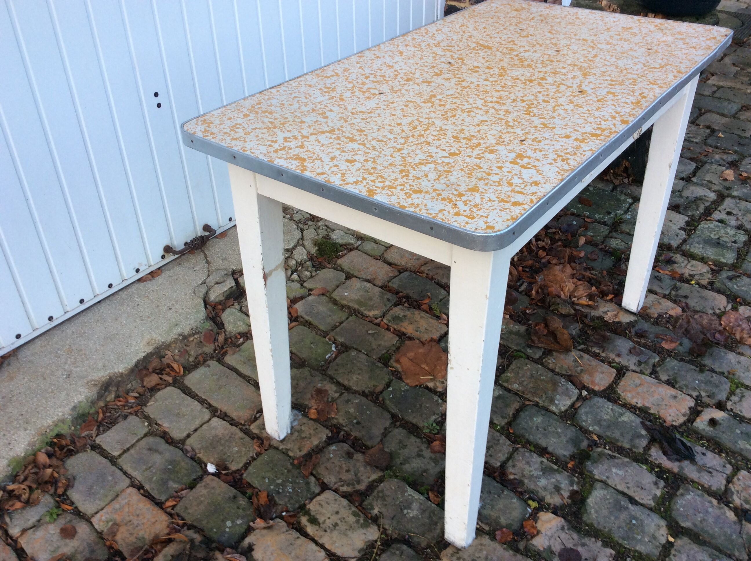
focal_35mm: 32
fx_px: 693
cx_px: 376
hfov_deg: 56.9
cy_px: 280
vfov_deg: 44.1
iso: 40
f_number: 2.4
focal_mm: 3.3
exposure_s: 1/50
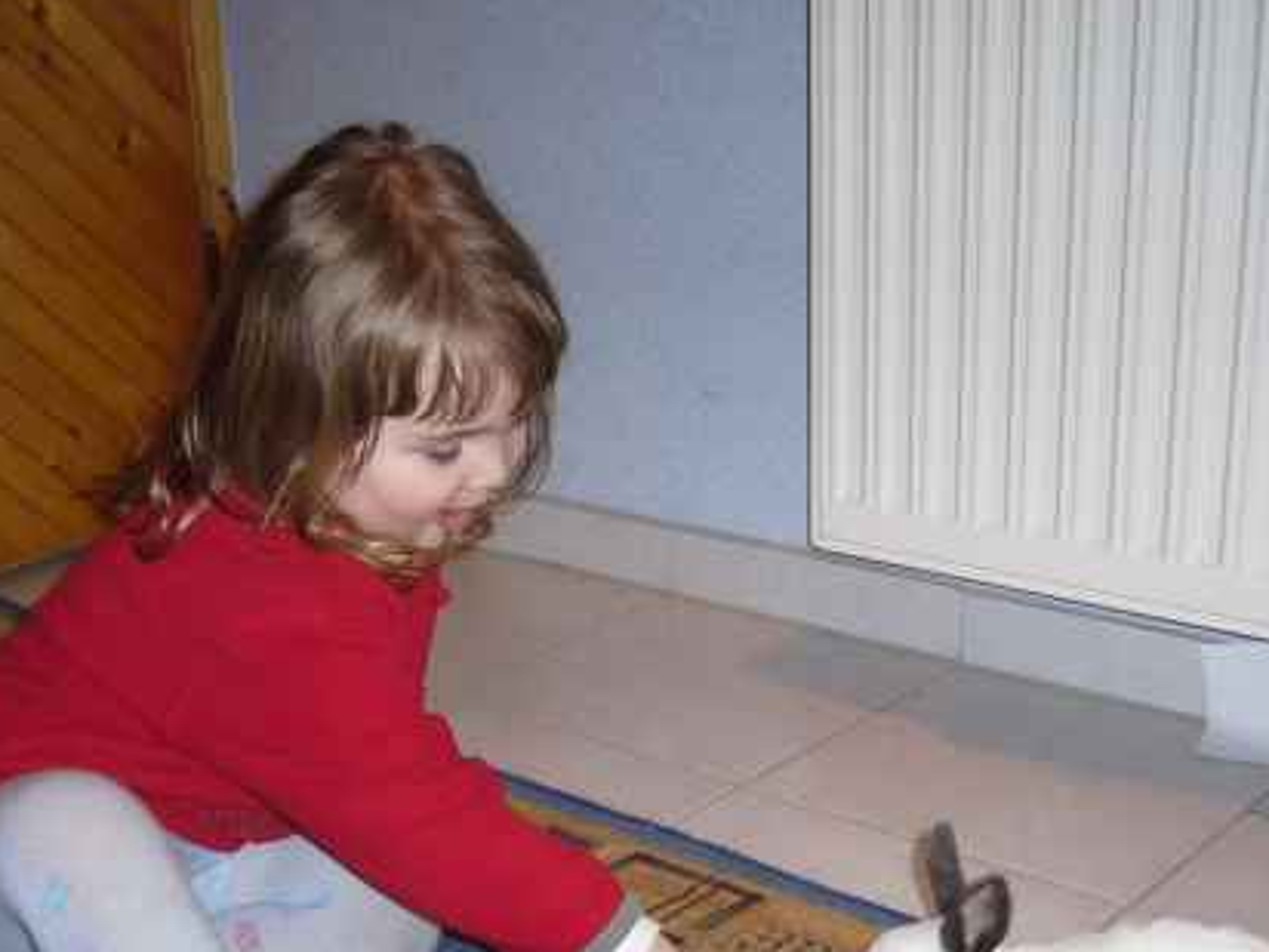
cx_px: 548
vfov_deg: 28.3
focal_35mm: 51
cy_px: 665
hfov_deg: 37.4
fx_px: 1870
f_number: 2.8
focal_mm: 5.8
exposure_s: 1/30
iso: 100
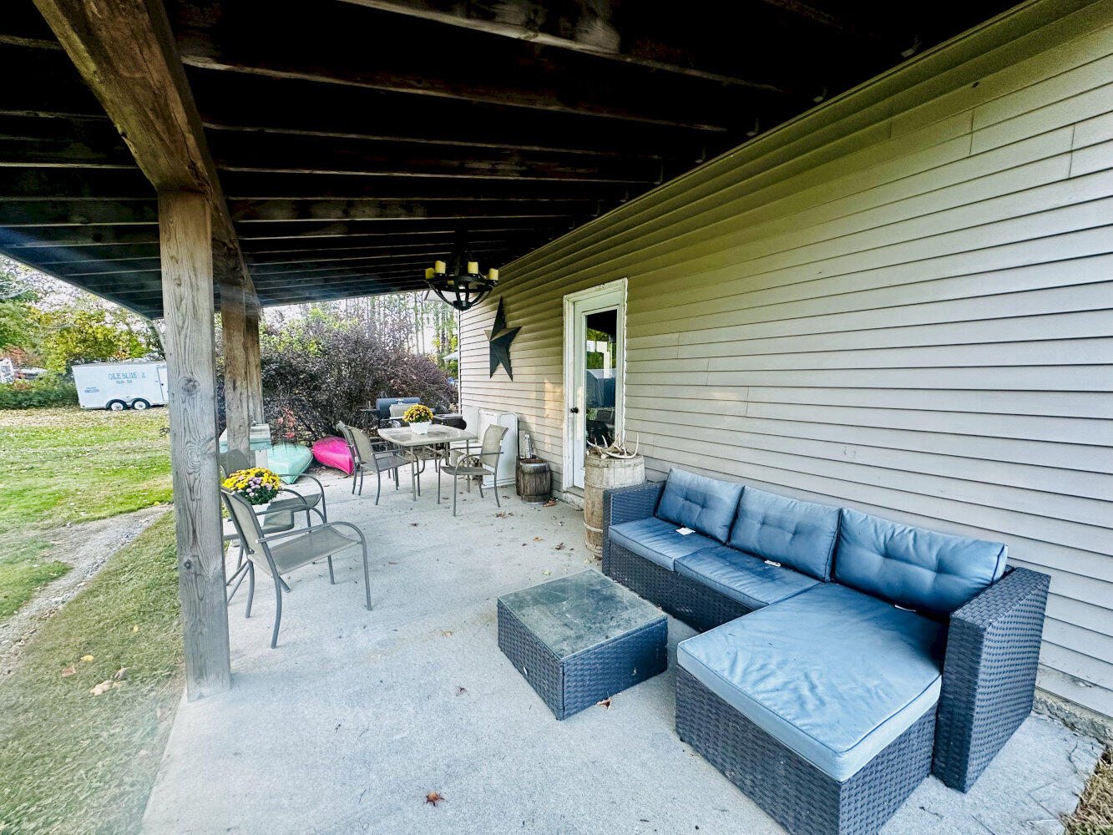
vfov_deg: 85.7
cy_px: 418
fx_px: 450
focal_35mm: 14
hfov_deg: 102.1
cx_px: 556
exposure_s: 1/99
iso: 160
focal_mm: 2.22
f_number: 2.2
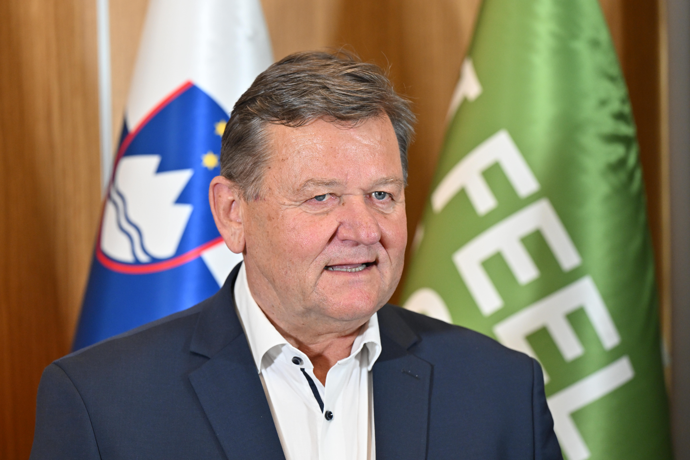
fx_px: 3833
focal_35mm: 200
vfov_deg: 6.9
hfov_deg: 10.3
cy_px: 230
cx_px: 345
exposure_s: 1/160
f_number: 4.5
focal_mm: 200
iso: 2000
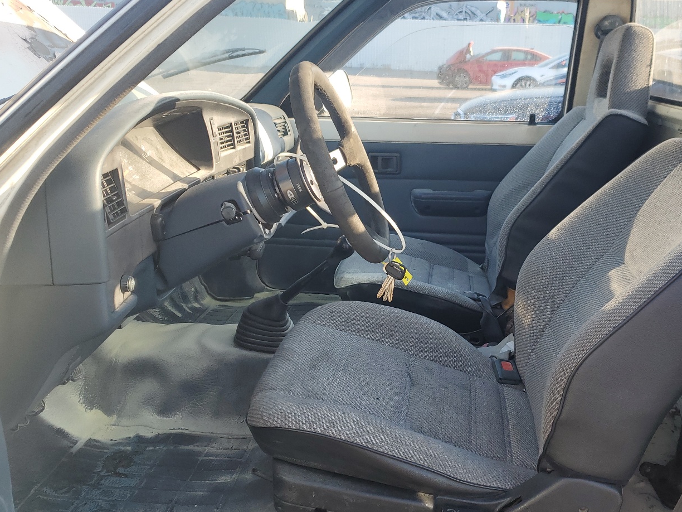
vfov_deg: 41.8
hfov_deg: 53.3
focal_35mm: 34
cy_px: 269
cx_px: 430
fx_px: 670
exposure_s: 1/400
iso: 50
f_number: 1.5
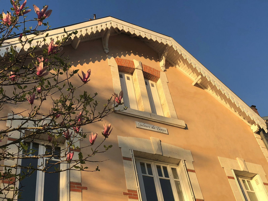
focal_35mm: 28
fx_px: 217
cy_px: 100
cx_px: 134
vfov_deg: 49.7
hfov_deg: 63.5
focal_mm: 4
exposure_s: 1/923
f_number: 1.8
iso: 20
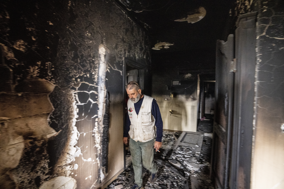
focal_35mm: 16
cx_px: 142
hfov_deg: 96.7
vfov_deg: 73.7
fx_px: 126
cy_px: 94
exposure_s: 1/25
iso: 6400
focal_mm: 16
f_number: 4
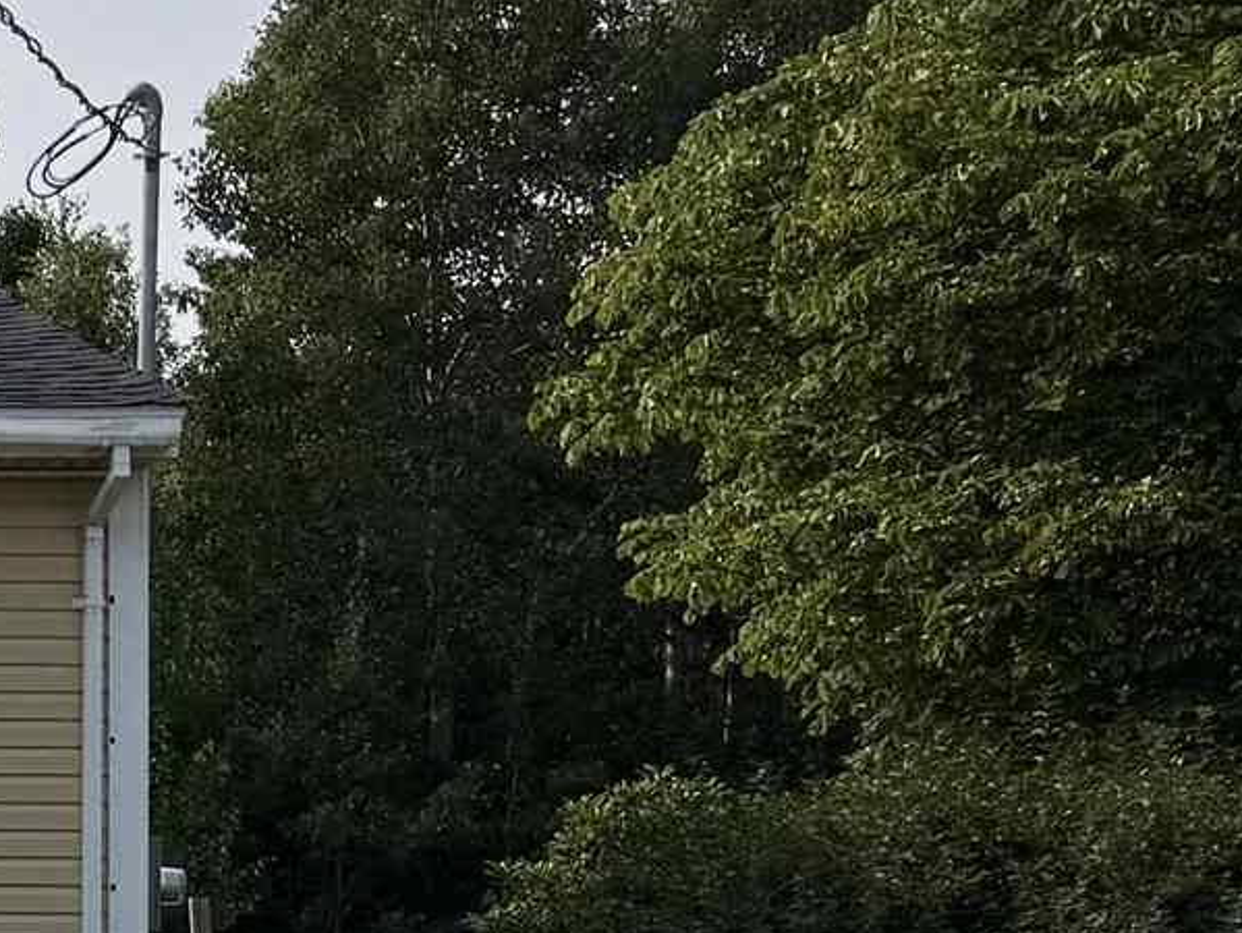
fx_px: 4416
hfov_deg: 12.2
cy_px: 1043
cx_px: -1868
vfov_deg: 11.9
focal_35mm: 123
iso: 80
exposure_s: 1/11905
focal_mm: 6.76
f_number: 1.78
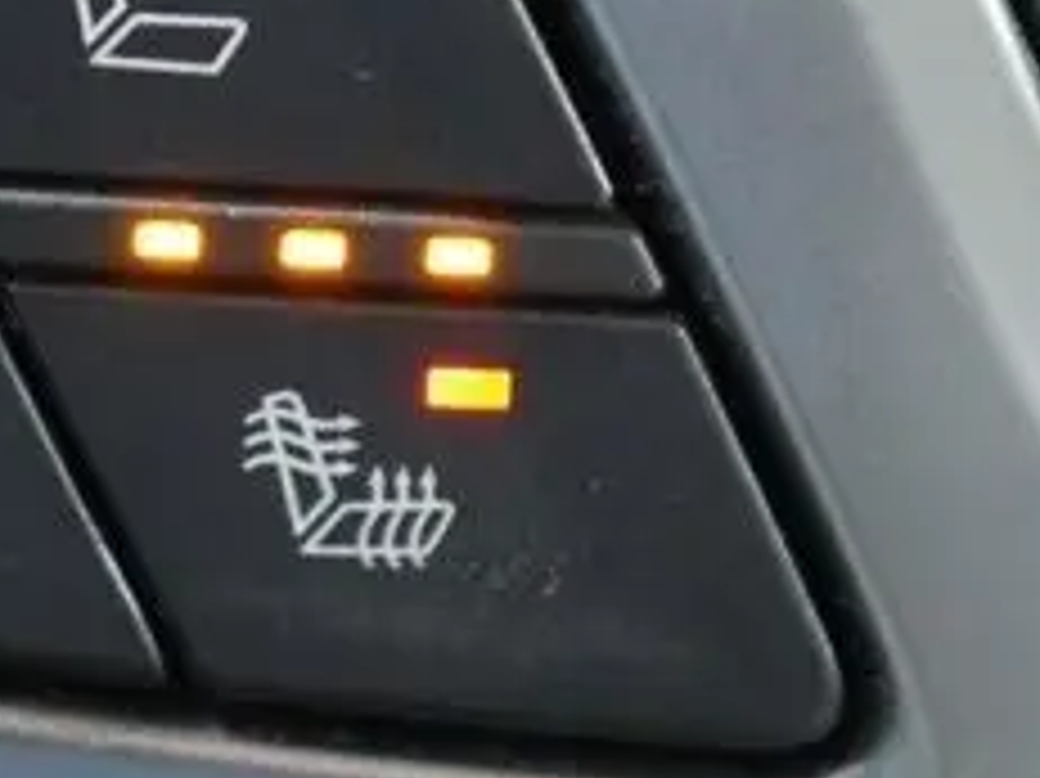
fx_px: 6997
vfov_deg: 6.4
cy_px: 241
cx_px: 126
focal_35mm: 233
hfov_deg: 8.5
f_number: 5.6
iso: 3200
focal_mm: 42
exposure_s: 1/20
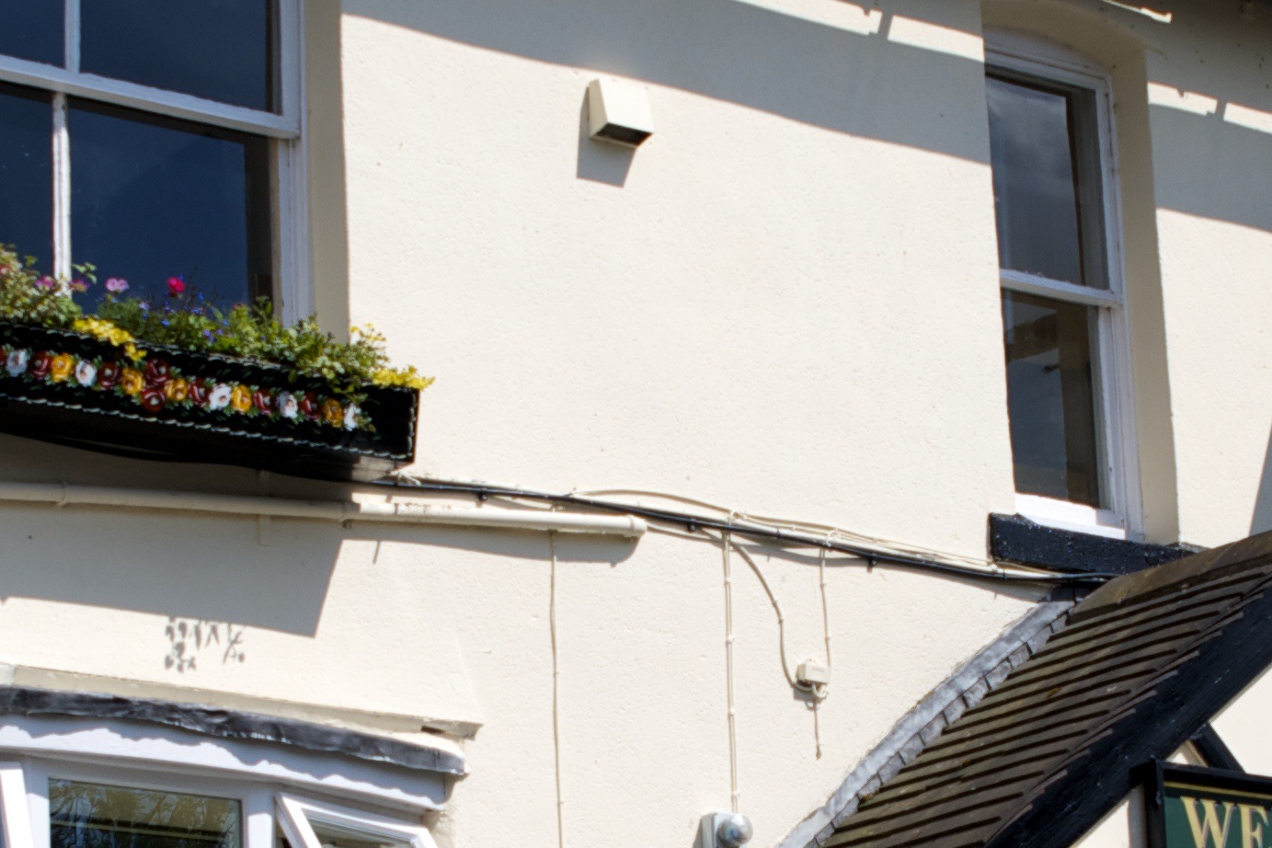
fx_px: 4522
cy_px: 741
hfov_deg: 16.0
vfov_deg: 10.7
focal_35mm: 128
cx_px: 695
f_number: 3.5
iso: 100
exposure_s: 1/1600
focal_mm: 24
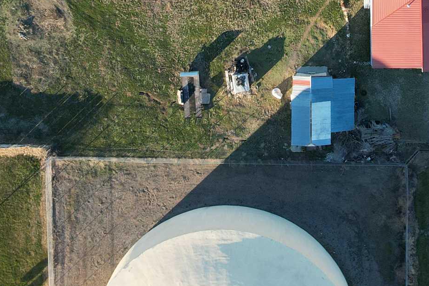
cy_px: -87
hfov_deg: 27.5
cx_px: 301
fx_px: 870
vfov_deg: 17.5
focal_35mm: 73
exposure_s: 1/500
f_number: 2.8
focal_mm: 8.38
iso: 150
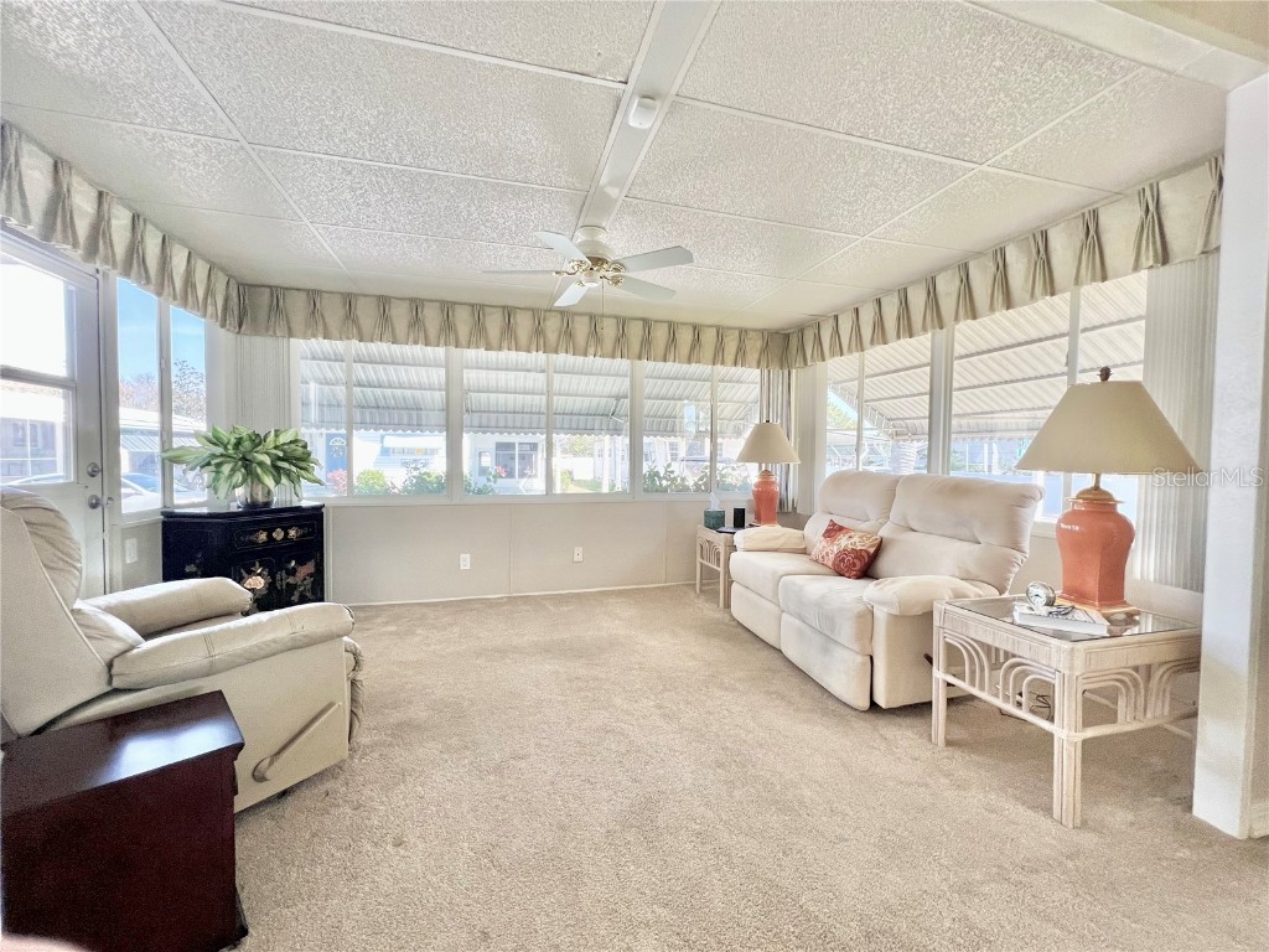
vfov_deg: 89.9
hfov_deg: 106.2
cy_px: 476
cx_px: 634
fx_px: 477
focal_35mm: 13
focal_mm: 1.57
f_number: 1.8
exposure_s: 1/120
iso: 160
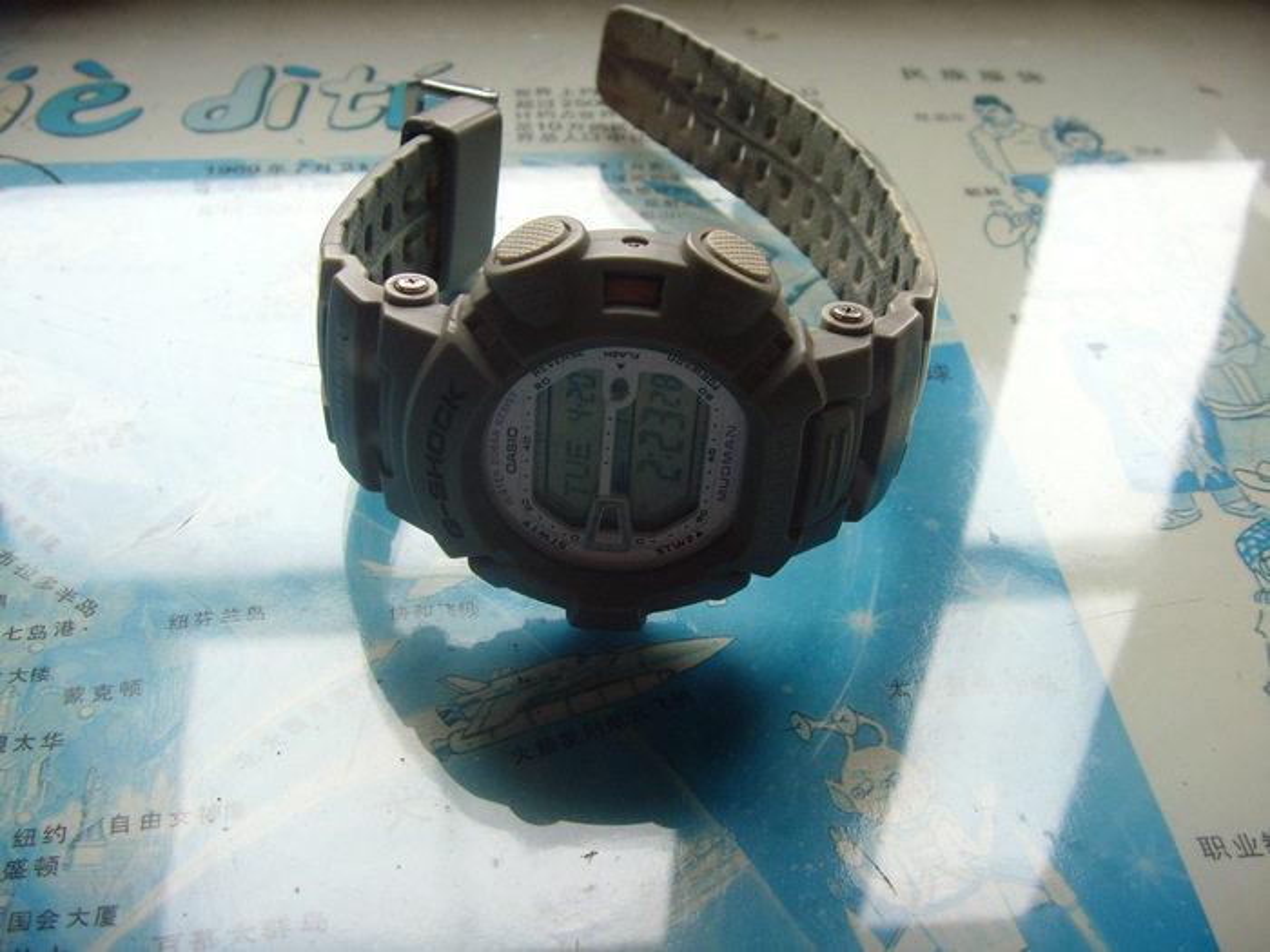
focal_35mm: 39
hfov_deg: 47.9
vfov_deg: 36.8
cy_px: 476
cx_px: 635
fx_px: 1431
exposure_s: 1/45
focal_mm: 6.6
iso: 100
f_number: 3.5
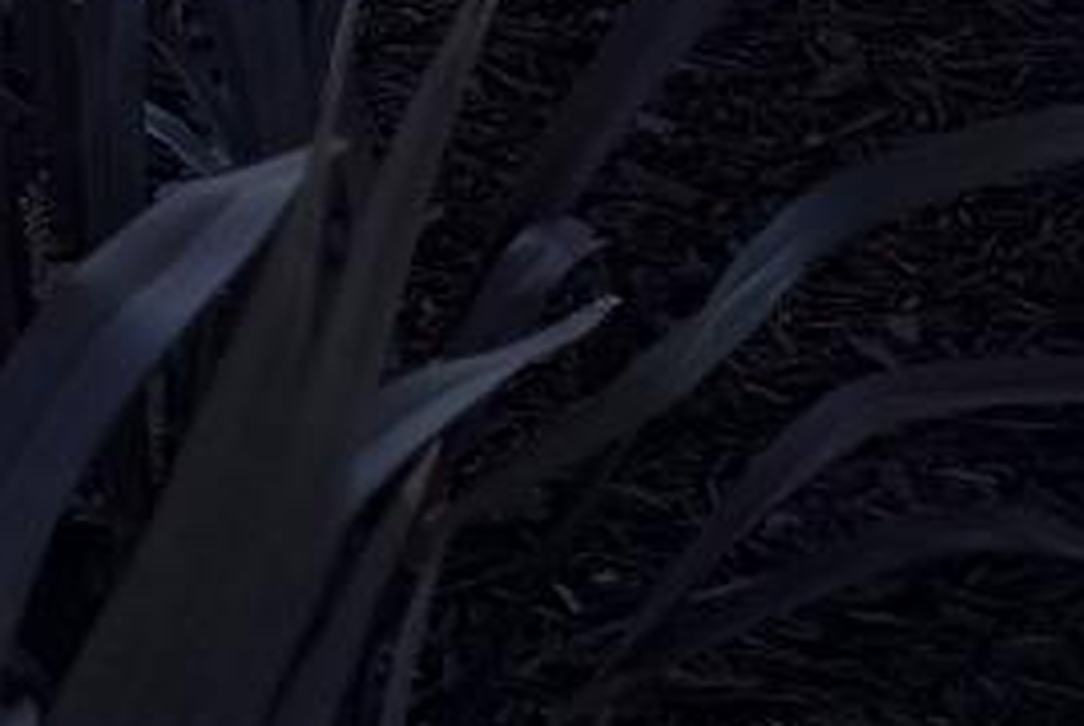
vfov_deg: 8.9
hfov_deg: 12.0
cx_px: -1499
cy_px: -1018
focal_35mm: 139
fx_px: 4190
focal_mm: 6.76
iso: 80
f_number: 1.78
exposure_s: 1/3425
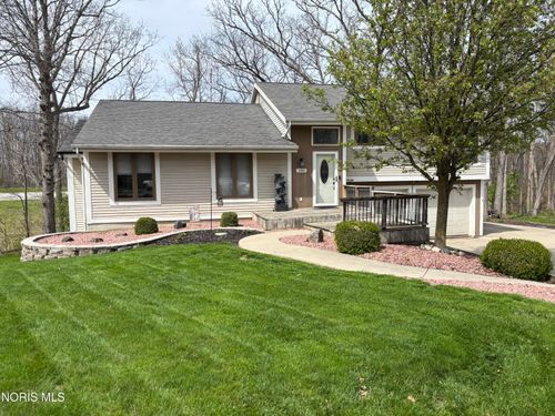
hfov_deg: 67.3
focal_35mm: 26
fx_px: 417
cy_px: 208
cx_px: 278
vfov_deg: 53.1
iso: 50
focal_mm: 5.96
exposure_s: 1/3021
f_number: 1.6
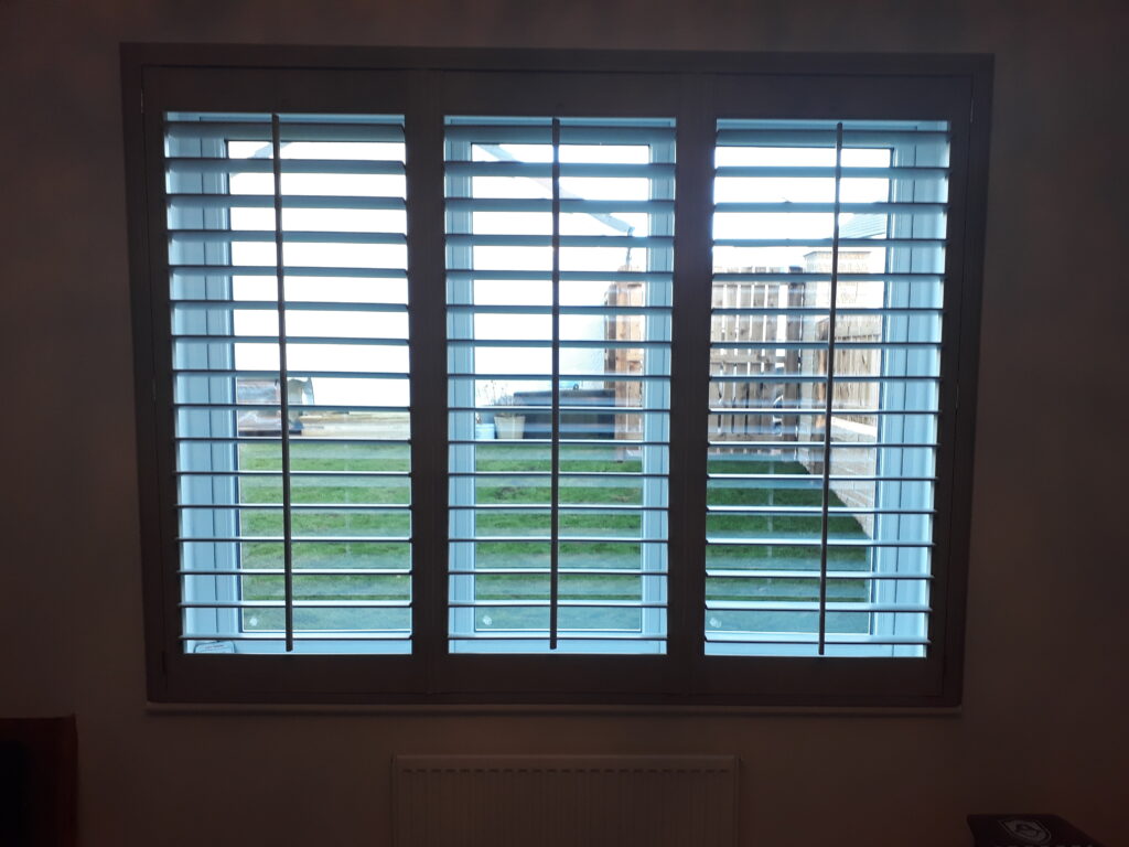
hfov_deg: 65.3
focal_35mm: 27
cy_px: 424
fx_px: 881
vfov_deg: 51.4
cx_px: 564
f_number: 1.9
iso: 64
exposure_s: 1/33
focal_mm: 3.6
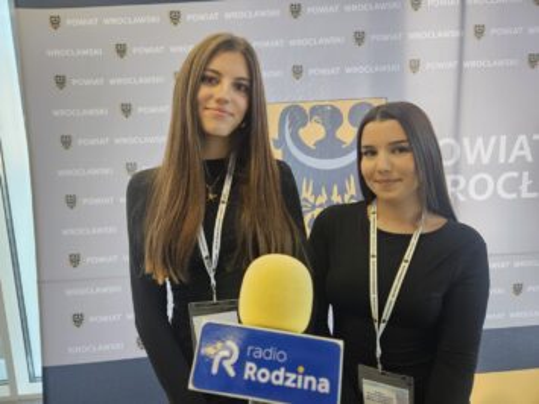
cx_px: 270
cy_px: 202
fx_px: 358
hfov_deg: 73.9
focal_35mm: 23
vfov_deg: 58.9
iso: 320
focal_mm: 5.4
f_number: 1.8
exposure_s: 1/142
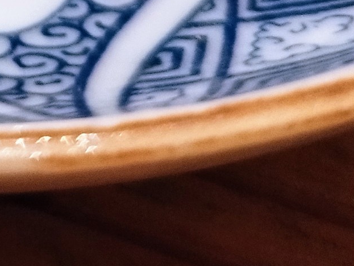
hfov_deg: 11.9
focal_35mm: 154
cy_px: -554
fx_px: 1576
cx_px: -266
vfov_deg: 8.1
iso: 1120
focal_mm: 5.89
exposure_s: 1/30
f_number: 1.89
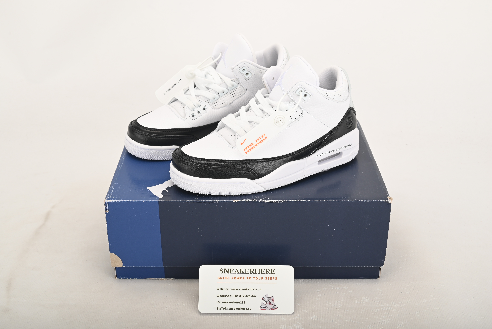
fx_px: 615
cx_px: 246
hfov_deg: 43.6
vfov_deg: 29.9
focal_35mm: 45
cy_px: 164
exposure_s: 1/200
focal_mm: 45
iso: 100
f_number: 11
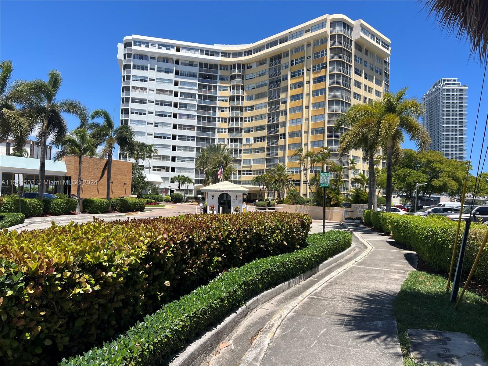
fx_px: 367
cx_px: 244
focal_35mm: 26
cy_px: 183
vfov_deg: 53.1
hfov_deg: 67.3
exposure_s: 1/3831
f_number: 1.5
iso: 50
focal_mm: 5.7
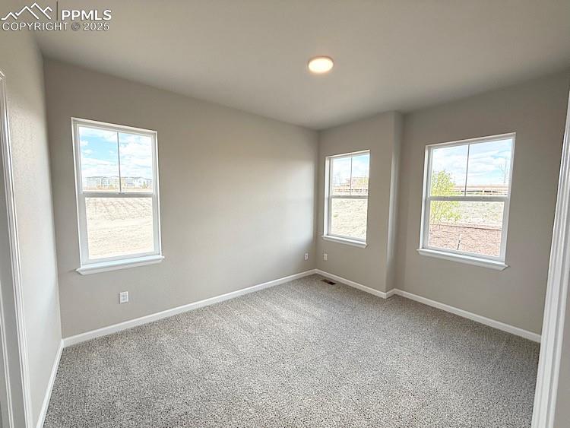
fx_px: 231
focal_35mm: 14
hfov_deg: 102.0
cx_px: 285
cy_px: 214
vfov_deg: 85.7
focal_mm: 2.22
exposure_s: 1/182
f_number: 2.2
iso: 64
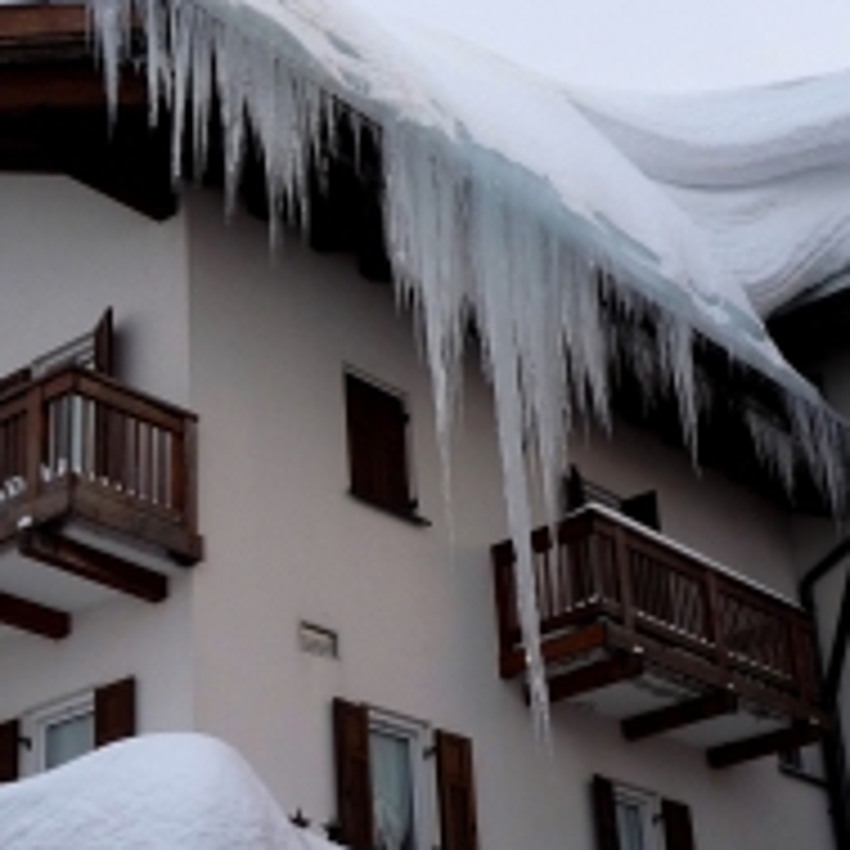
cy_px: 472
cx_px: 436
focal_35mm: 69
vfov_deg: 25.0
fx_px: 1917
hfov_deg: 25.0
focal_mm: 5
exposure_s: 1/200
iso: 100
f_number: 3.4
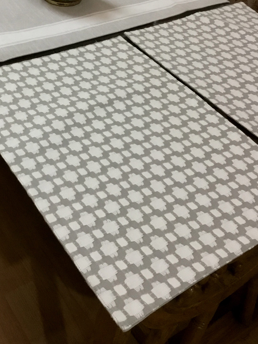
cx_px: 78
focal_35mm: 48
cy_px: 119
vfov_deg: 39.3
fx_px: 477
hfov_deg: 30.0
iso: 200
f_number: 2.4
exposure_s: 1/25
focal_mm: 3.3
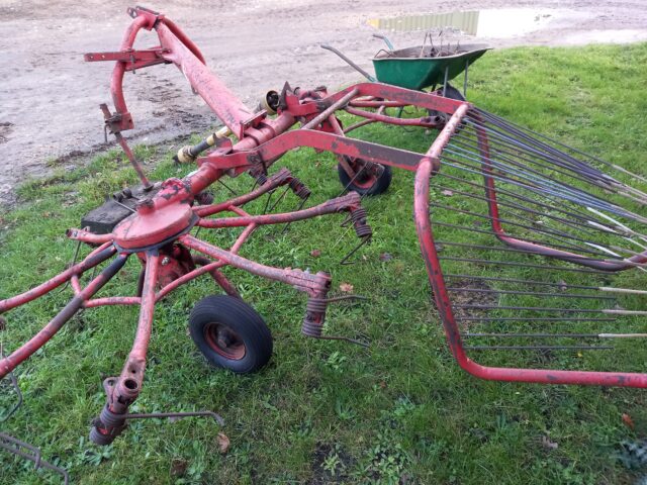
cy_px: 242
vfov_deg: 54.9
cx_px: 324
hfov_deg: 69.4
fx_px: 467
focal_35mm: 25
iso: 100
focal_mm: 4.6
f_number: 2
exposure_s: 1/60
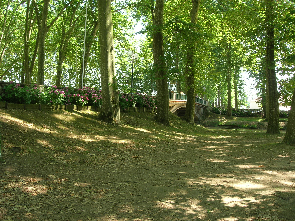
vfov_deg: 37.7
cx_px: 148
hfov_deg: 49.0
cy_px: 110
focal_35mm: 38
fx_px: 324
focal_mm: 7.8
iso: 64
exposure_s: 1/56.1
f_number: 4.8
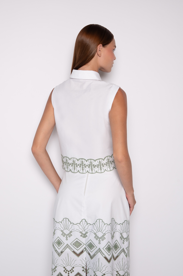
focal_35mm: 44
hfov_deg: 30.5
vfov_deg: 44.5
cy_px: 138
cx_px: 92
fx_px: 336
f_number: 7.1
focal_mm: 44
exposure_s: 1/160
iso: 200
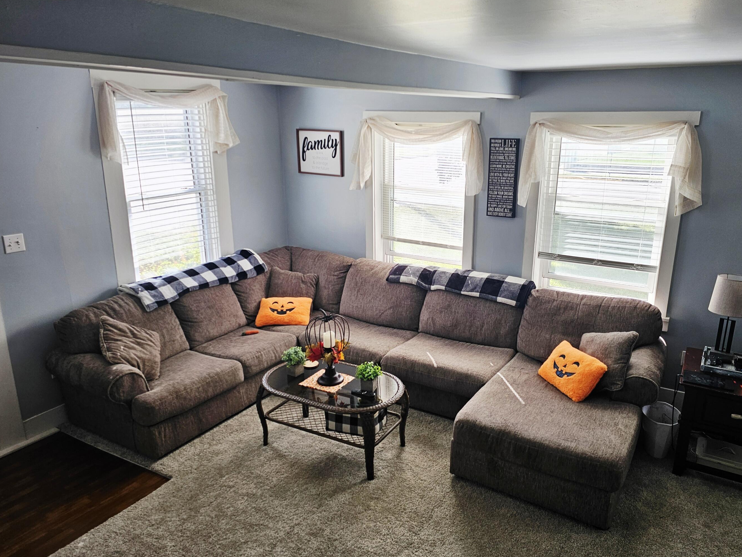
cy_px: 289
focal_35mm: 26
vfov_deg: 53.0
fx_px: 557
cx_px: 404
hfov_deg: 67.2
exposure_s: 1/182
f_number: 1.7
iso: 40
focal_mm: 6.3
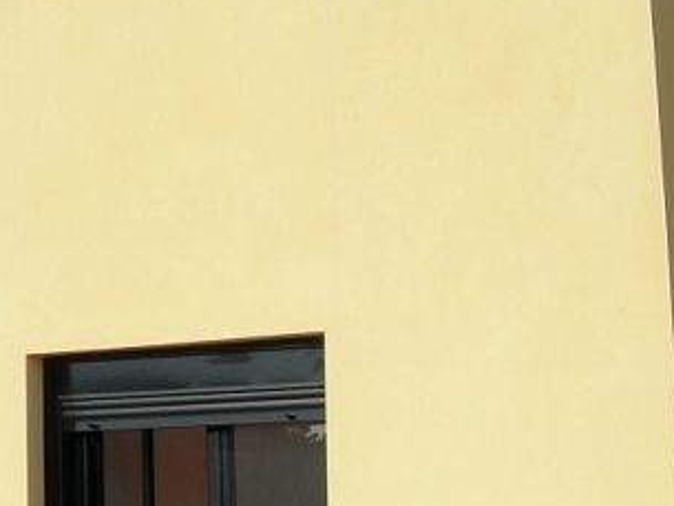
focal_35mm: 112
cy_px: 151
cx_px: -4
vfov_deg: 13.2
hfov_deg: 17.2
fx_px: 2182
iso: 64
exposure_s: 1/737
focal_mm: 7.8
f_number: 4.8
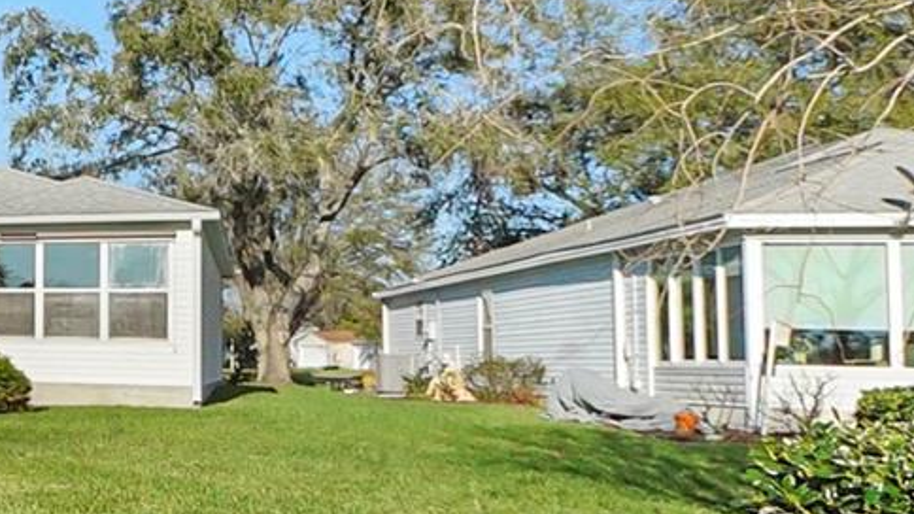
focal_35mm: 52
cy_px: 318
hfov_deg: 30.3
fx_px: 1260
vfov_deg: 23.0
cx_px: -312
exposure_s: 1/3200
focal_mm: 10
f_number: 7.1
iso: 1000
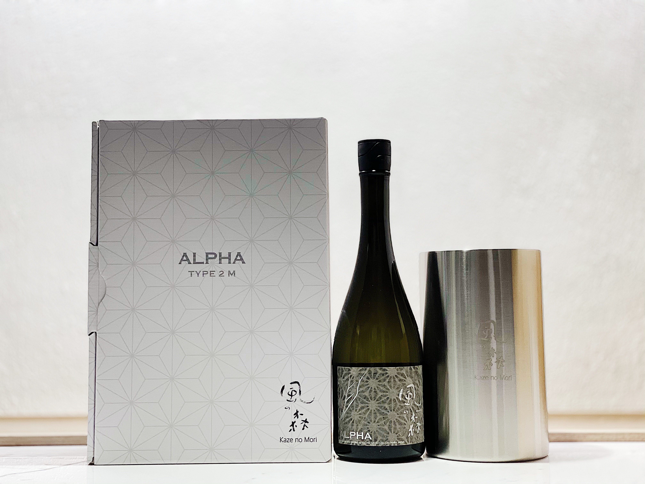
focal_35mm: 52
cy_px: 242
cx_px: 322
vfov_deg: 28.0
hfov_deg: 36.8
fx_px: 969
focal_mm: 6
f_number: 2
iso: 125
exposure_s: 1/100
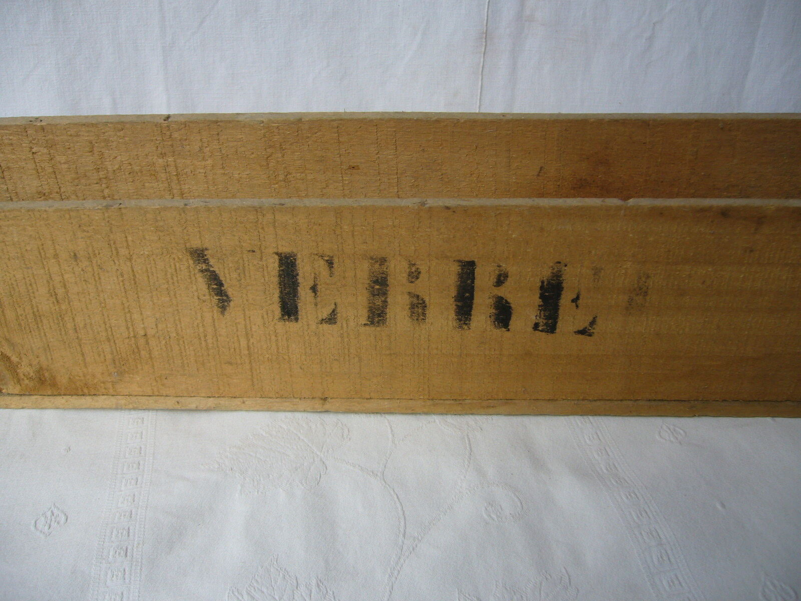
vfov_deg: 40.7
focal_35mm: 35
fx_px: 810
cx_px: 400
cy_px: 300
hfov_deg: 52.6
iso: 80
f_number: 2.8
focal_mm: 5.8
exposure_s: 1/320
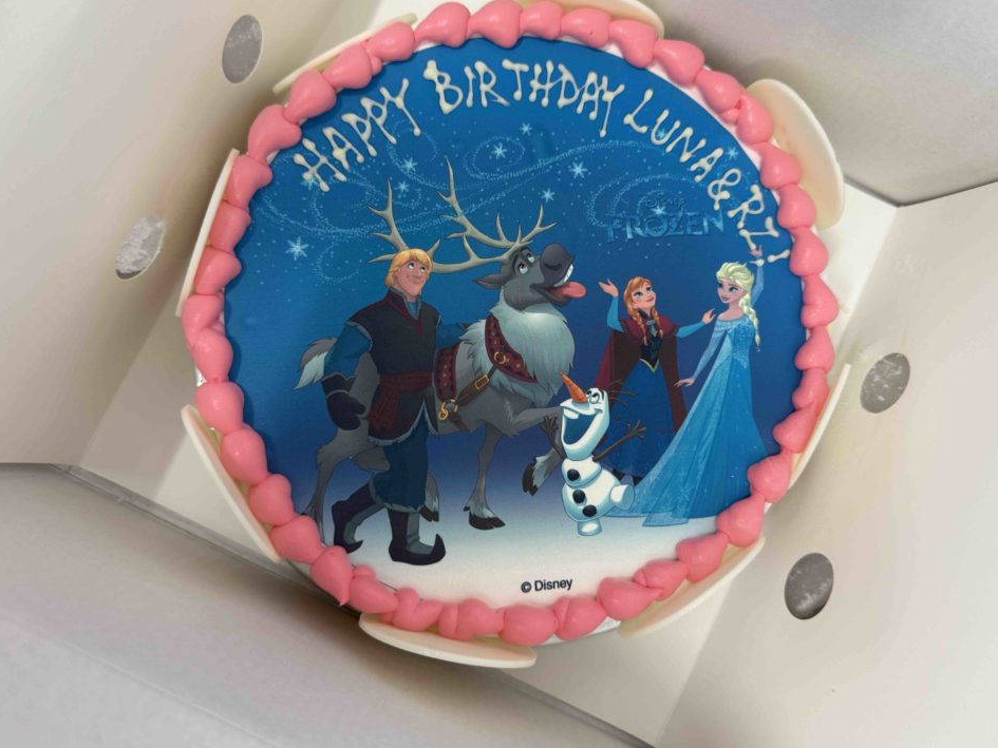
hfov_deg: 67.2
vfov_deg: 53.0
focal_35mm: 26
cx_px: 528
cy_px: 352
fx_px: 750
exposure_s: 1/50
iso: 200
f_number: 1.78
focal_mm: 6.76
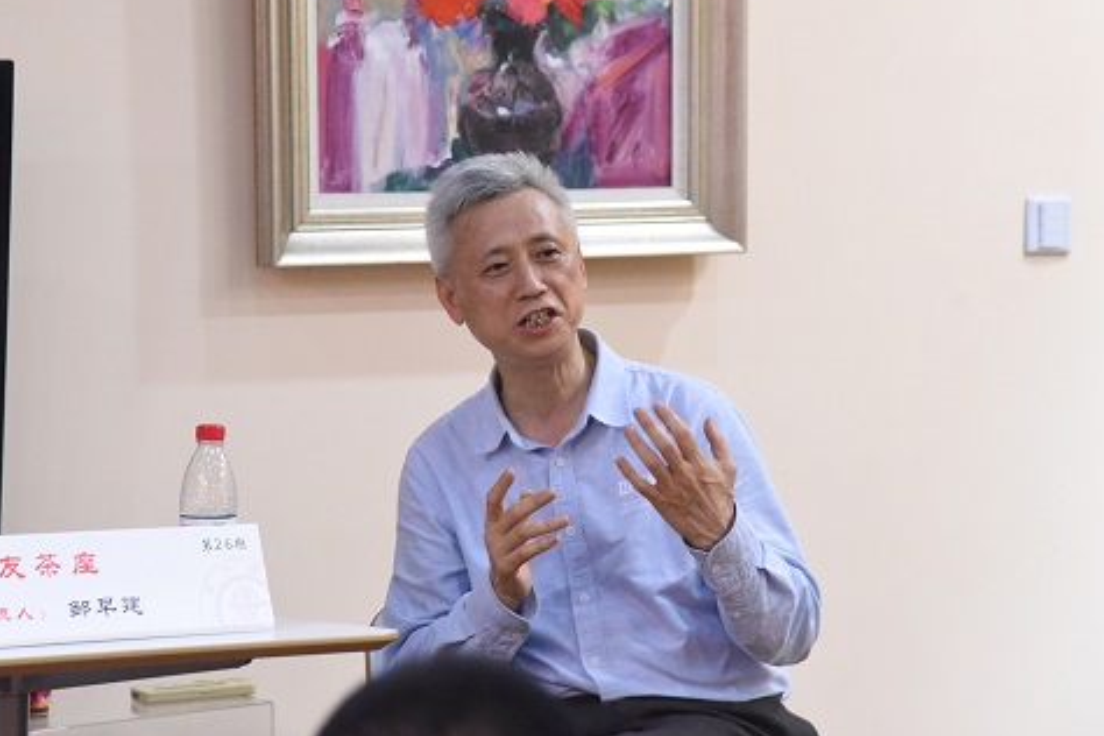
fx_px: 4661
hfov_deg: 13.5
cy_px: 279
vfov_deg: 9.0
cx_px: 540
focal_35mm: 152
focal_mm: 120
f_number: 5.6
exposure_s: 1/100
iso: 12800
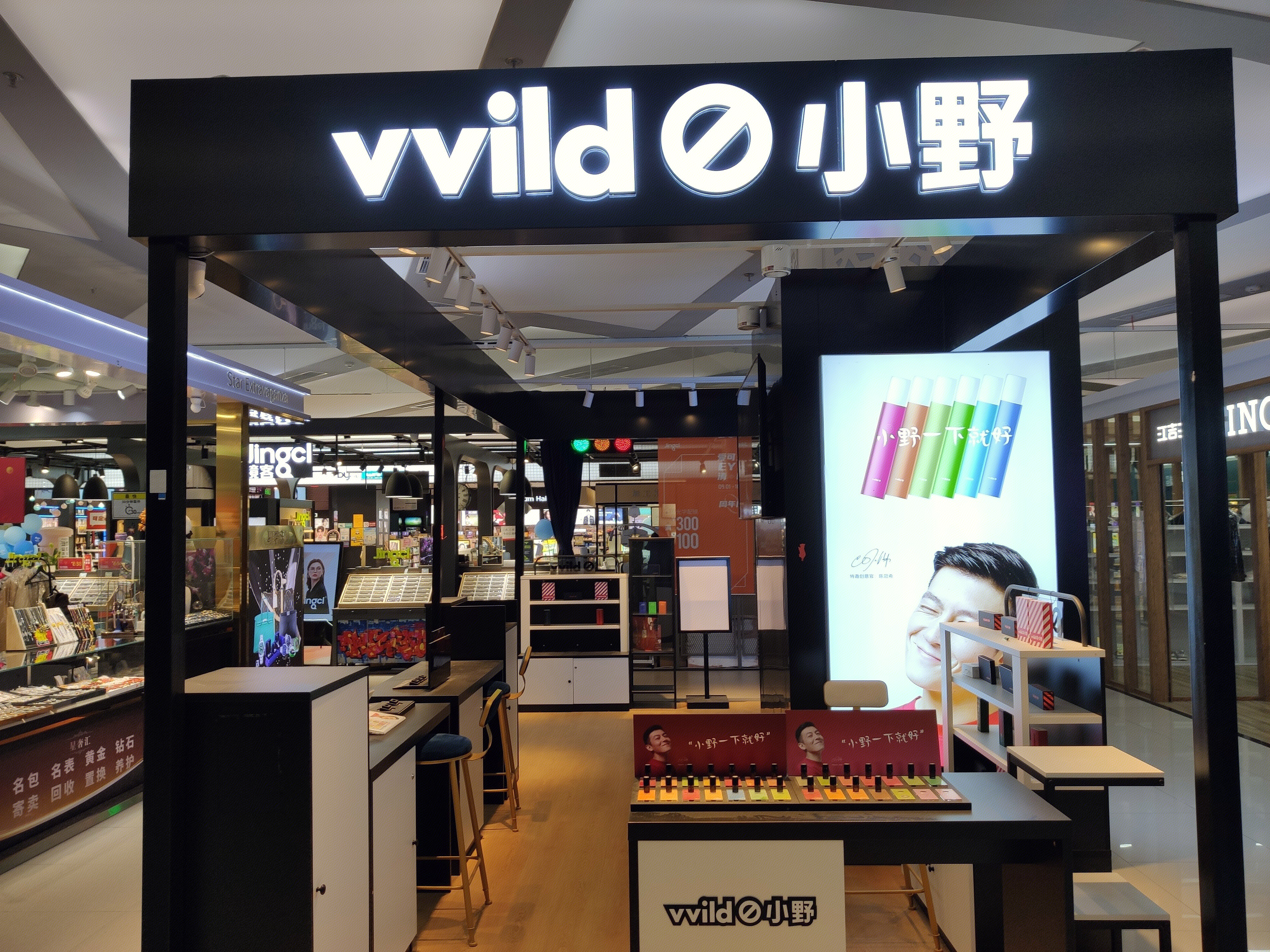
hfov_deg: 67.3
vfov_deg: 53.1
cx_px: 635
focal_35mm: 26
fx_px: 954
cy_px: 476
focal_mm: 4.75
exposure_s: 1/100
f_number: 1.75
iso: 120
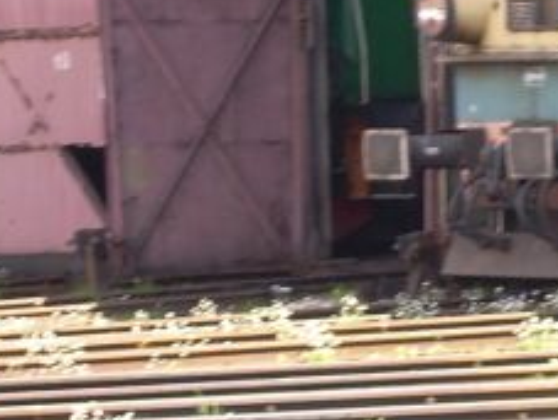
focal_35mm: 387
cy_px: 69
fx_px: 6248
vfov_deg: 3.9
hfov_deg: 5.1
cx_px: 831
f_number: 4.9
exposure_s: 1/60
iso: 50
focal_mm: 18.9
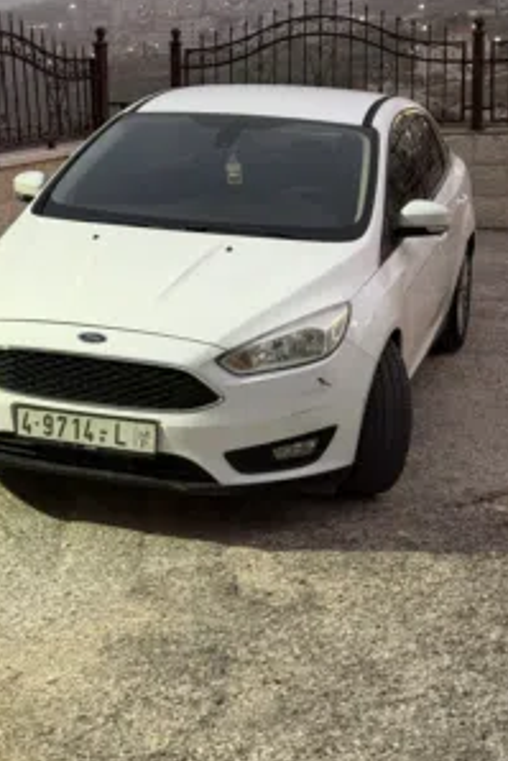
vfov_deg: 29.9
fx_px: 1416
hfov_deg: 20.2
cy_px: 286
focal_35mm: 67
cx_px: 143
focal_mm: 6.76
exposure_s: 1/33
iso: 200
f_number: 1.78
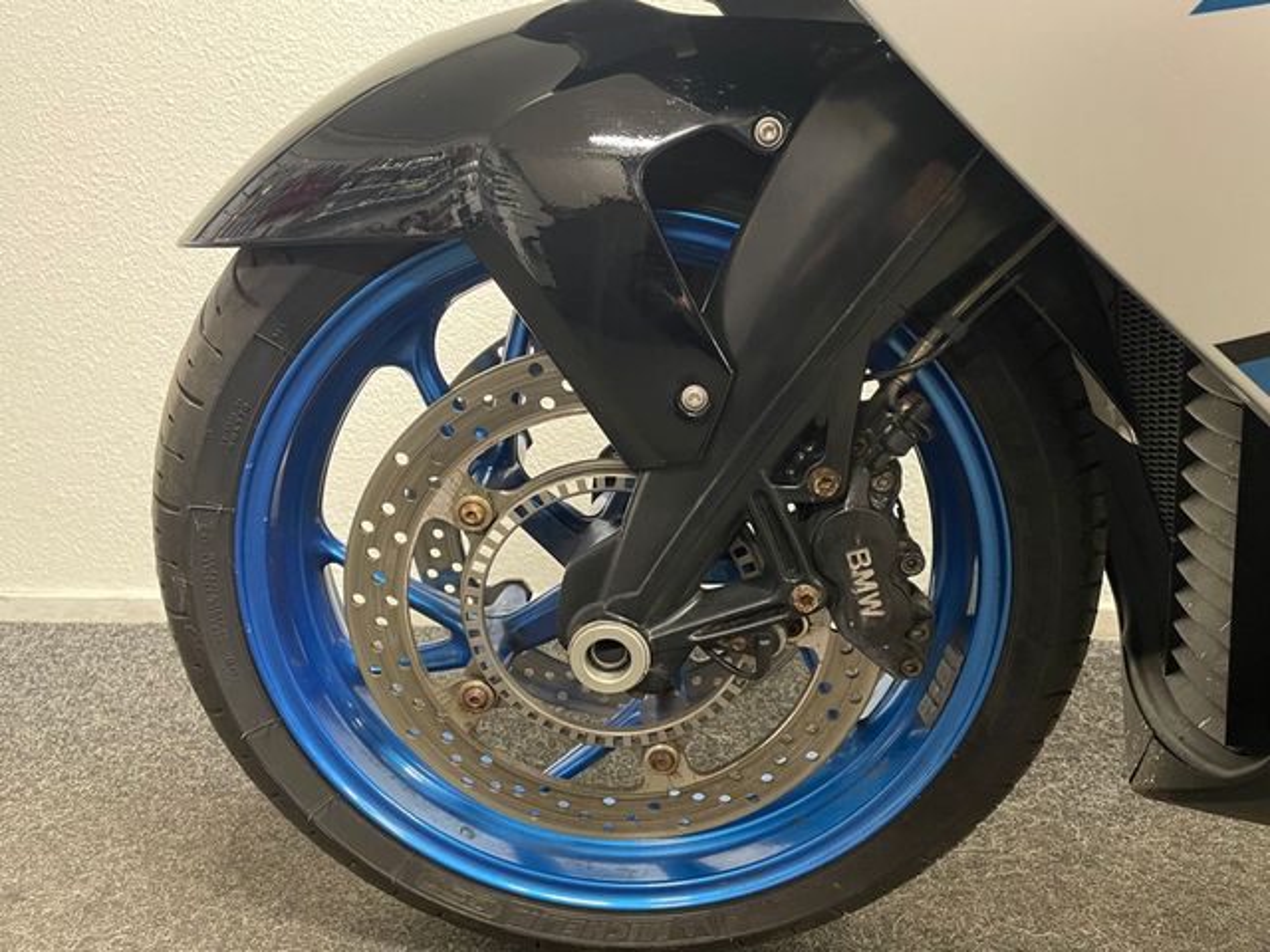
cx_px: 635
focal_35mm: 26
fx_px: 954
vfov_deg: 53.1
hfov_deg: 67.3
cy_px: 476
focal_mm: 4.2
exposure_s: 1/25
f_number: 1.6
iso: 500
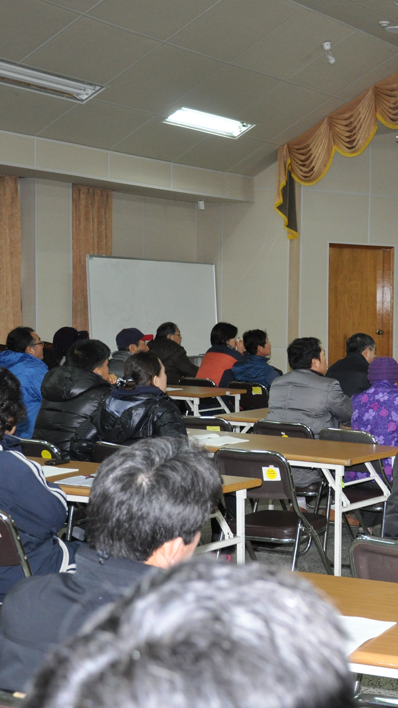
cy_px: 356
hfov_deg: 18.3
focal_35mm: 62
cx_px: 495
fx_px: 1163
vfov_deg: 33.8
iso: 800
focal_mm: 26
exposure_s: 1/60
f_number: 4
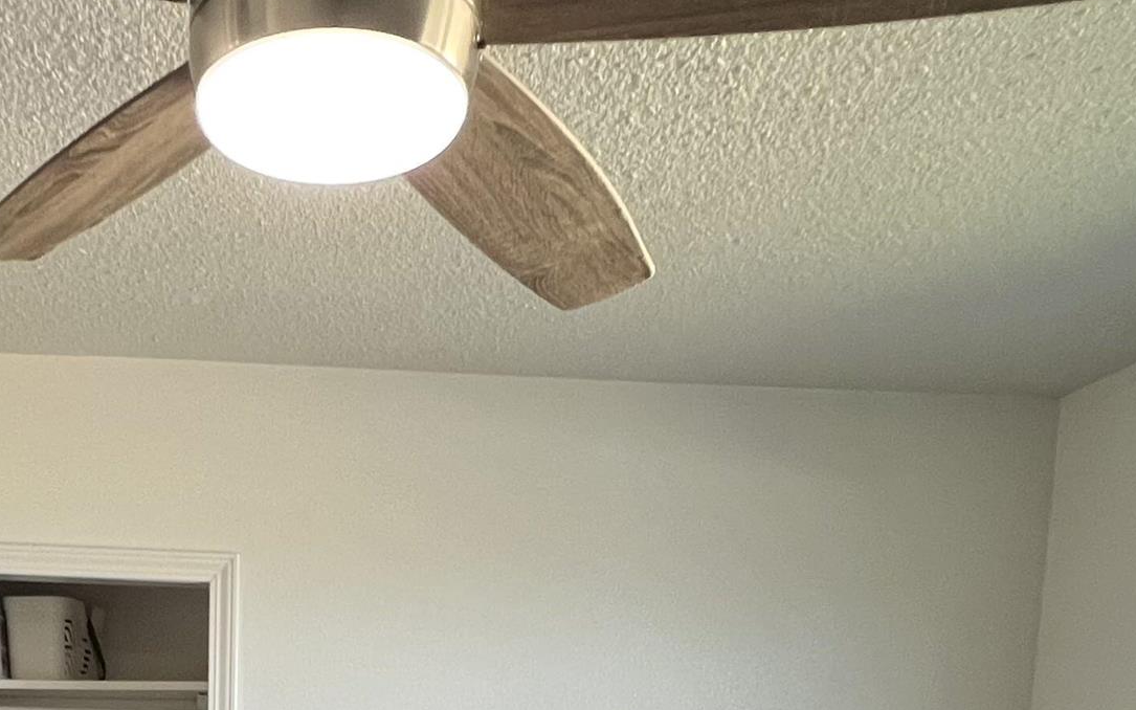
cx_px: 244
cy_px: 972
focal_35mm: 39
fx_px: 1207
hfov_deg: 47.9
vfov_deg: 26.6
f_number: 1.8
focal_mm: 1.57
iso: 250
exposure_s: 1/120
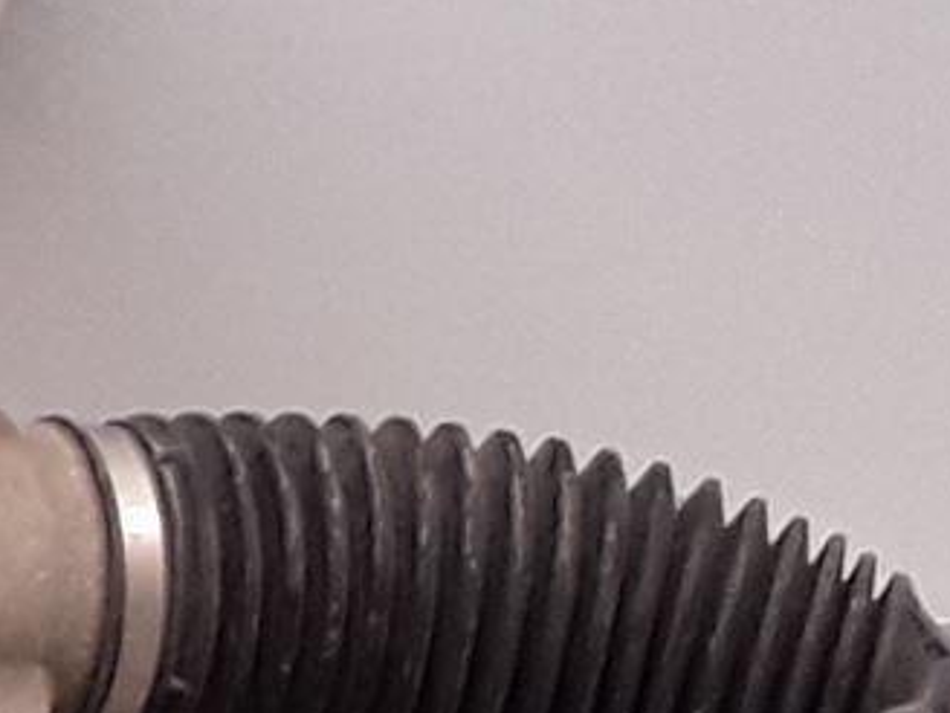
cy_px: 313
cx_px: -1535
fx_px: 4803
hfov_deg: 9.6
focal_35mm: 175
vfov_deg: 8.5
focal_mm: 2.91
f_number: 1.9
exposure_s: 1/100
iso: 50
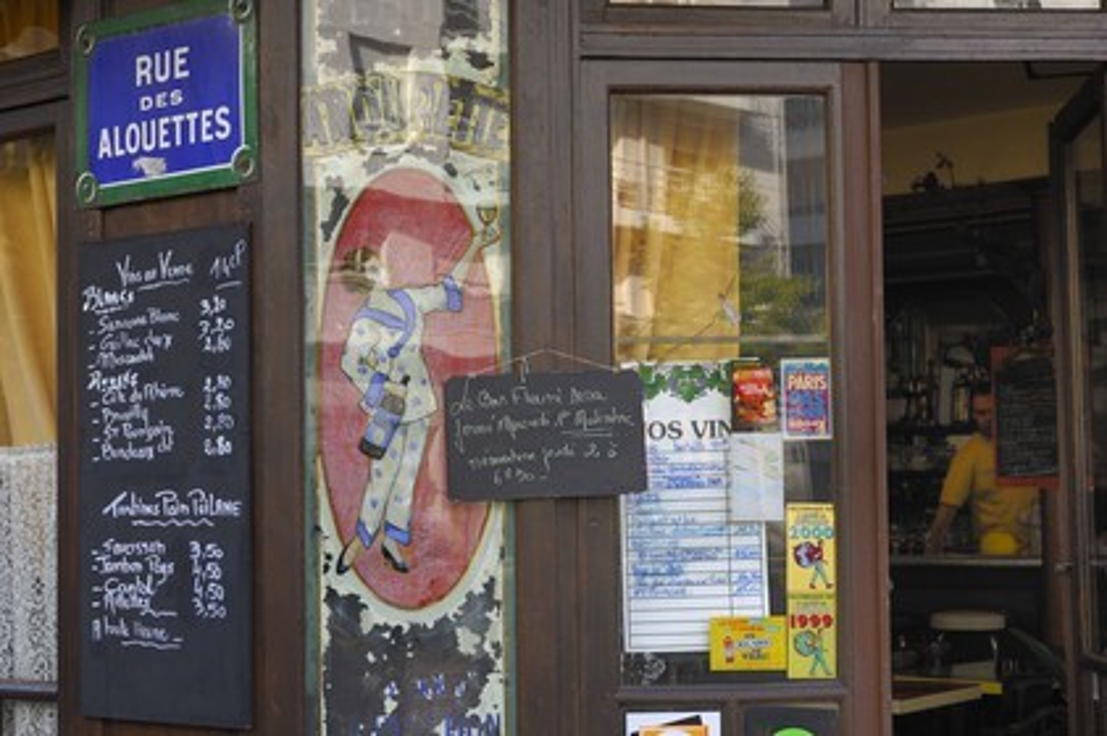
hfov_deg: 31.9
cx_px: 554
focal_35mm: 63
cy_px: 368
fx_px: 1936
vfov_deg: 21.5
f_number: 4.8
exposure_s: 1/80
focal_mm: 42
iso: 160
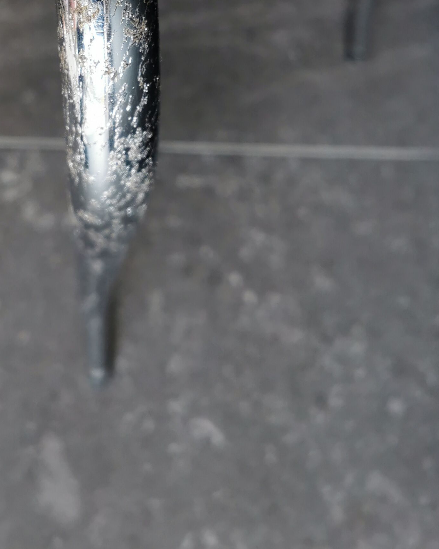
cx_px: 134
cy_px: 34
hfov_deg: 26.9
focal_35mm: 56
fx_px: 910
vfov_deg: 31.7
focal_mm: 5.56
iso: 50
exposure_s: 1/291
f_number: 1.6
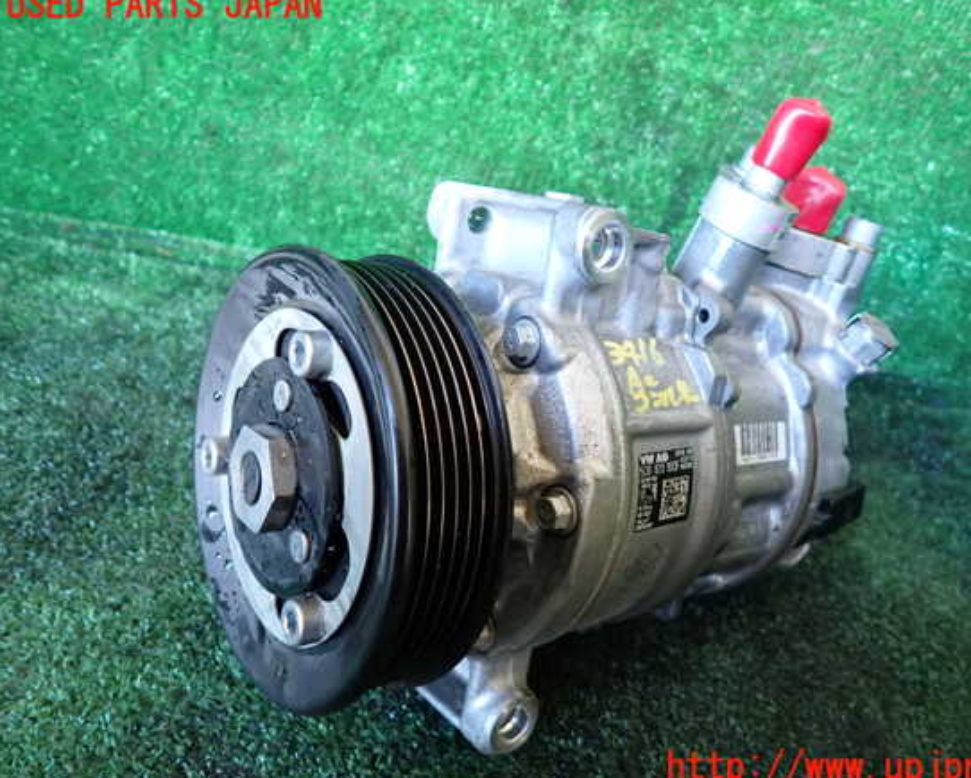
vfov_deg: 53.2
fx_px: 776
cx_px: 534
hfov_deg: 63.9
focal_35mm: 27
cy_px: 387
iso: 250
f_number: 2
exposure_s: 1/30
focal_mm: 4.5
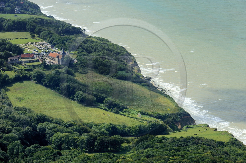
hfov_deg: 13.7
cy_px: 82
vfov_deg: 9.1
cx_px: 123
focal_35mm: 150
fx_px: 1024
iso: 400
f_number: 9
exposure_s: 1/1000
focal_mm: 150
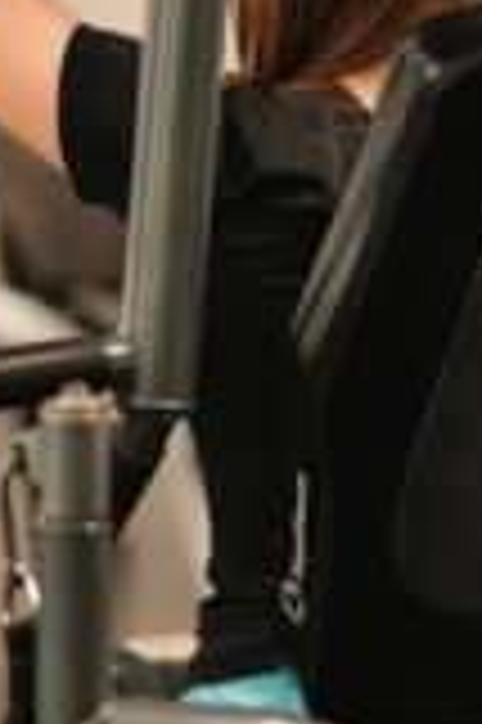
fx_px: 5172
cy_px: 175
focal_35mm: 257
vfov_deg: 8.0
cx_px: 331
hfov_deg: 5.3
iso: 400
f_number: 1.1
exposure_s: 1/100
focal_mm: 50
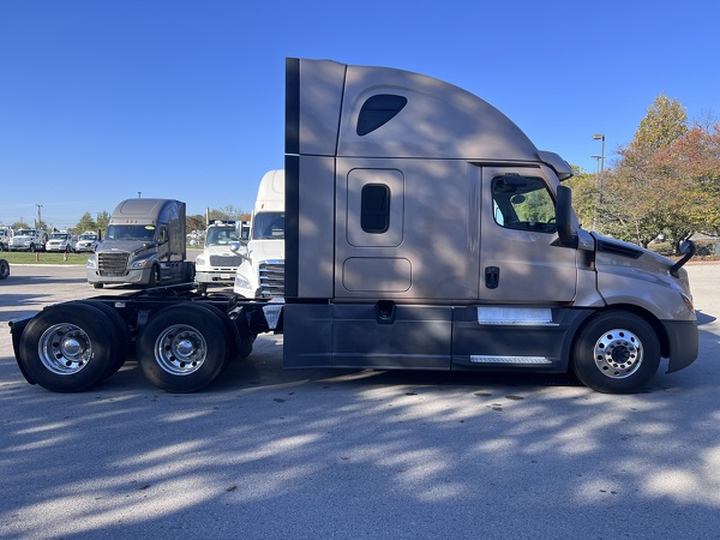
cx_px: 360
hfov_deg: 67.3
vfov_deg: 53.1
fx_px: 541
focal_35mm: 26
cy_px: 270
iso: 50
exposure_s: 1/1808
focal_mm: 5.7
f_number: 1.5
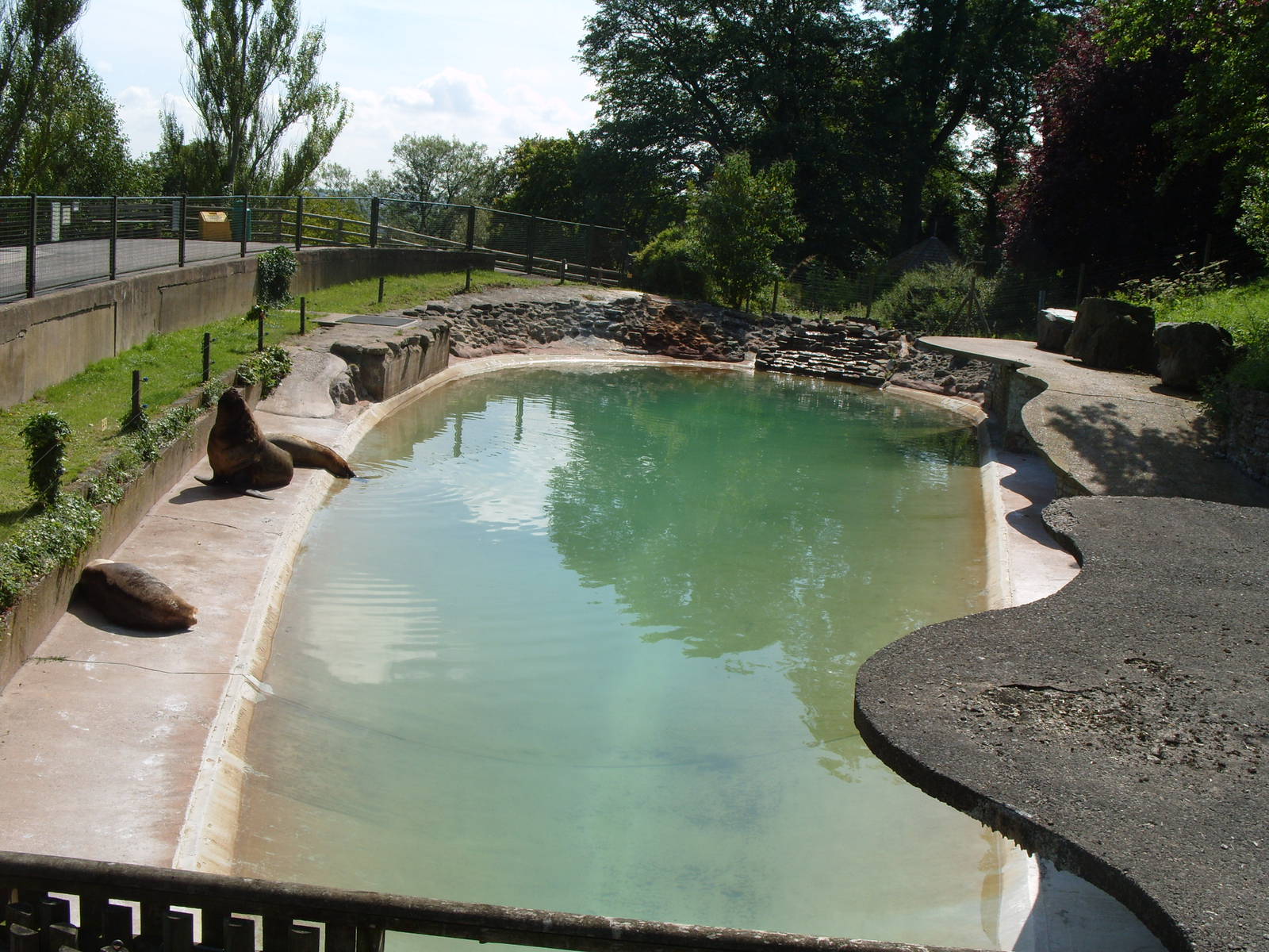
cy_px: 476
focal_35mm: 35
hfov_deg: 52.6
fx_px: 1283
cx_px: 634
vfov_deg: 40.7
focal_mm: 7.8
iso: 80
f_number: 5.7
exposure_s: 1/350
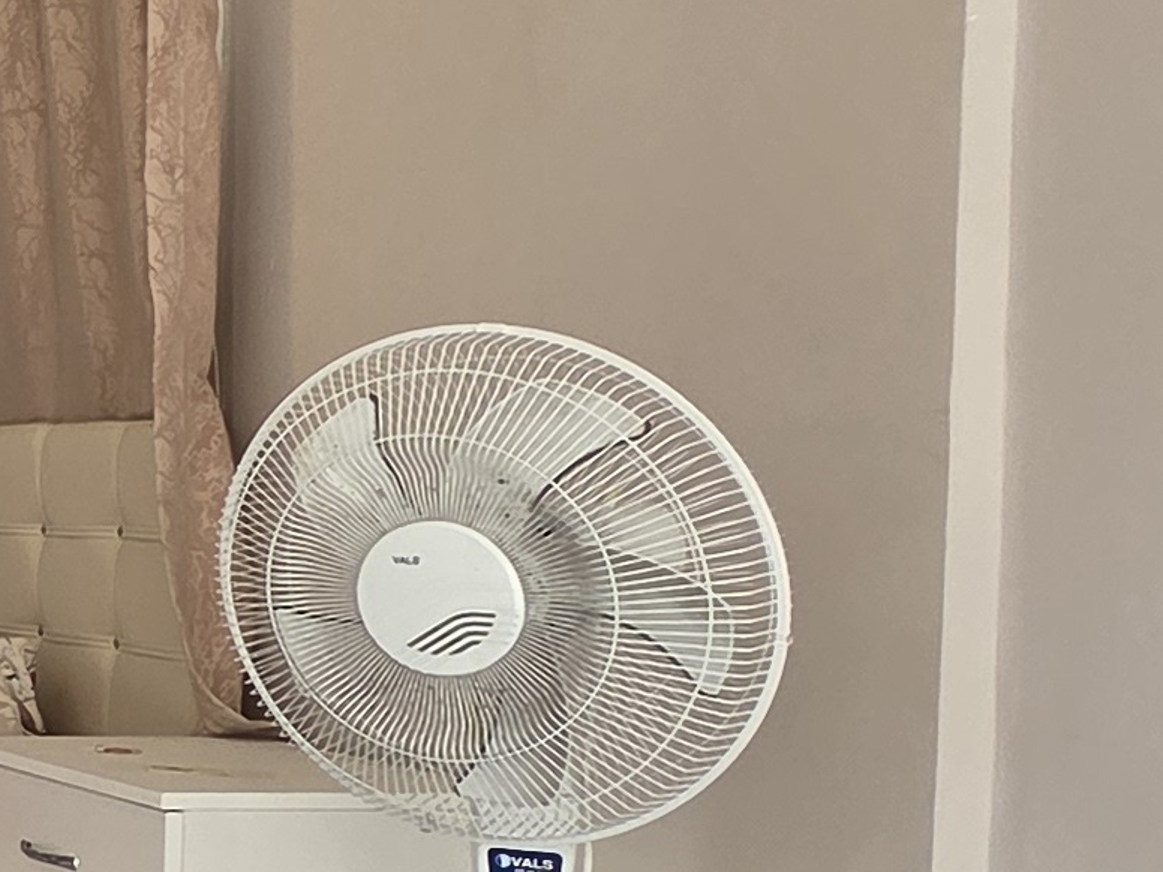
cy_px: 548
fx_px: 2251
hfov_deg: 18.3
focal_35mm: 67
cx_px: -1205
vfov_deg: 21.9
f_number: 2.2
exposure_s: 1/100
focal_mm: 2.2
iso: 64
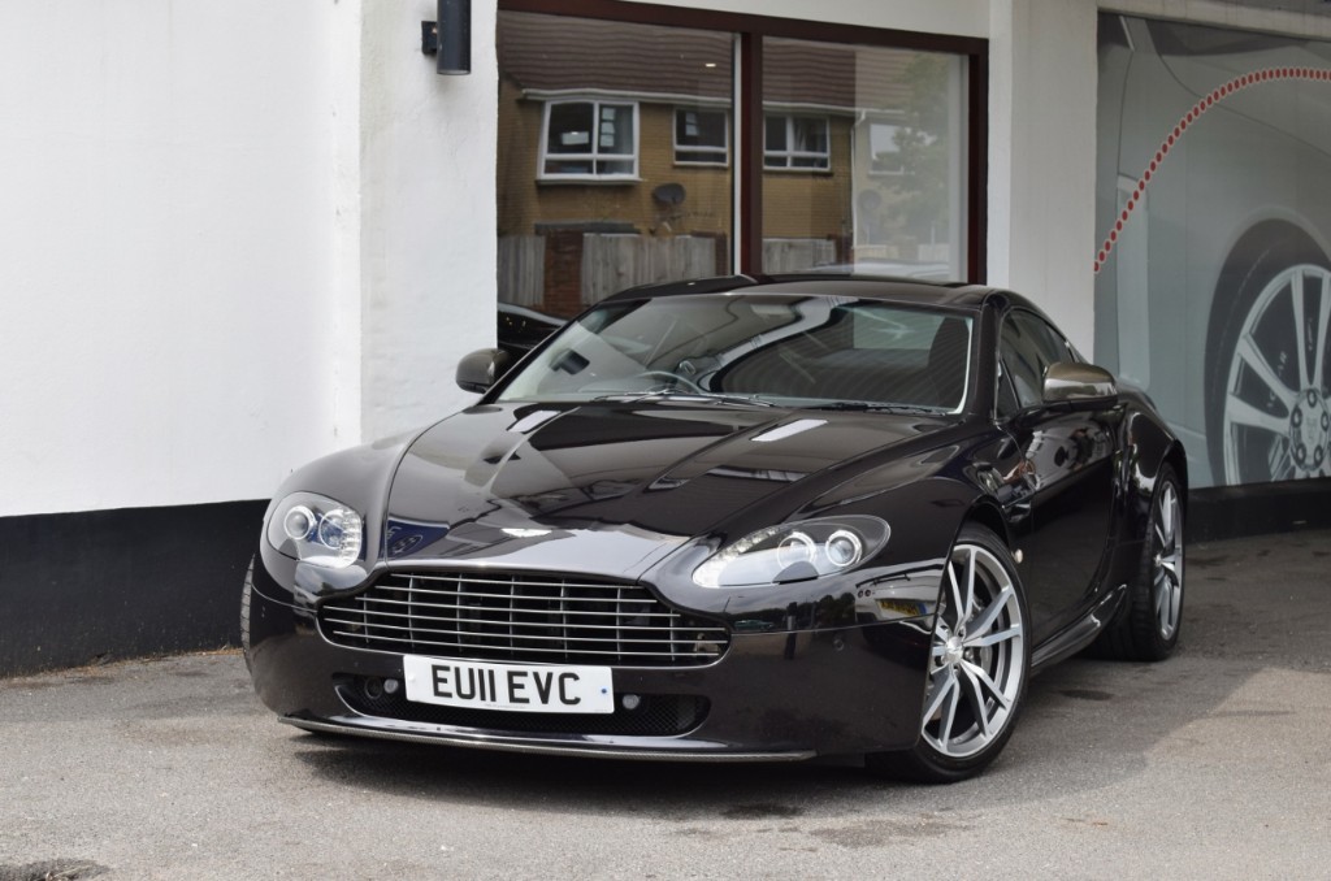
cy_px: 440
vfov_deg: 16.5
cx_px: 666
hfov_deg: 24.7
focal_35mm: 82
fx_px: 3044
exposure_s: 1/250
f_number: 8
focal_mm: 55
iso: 400
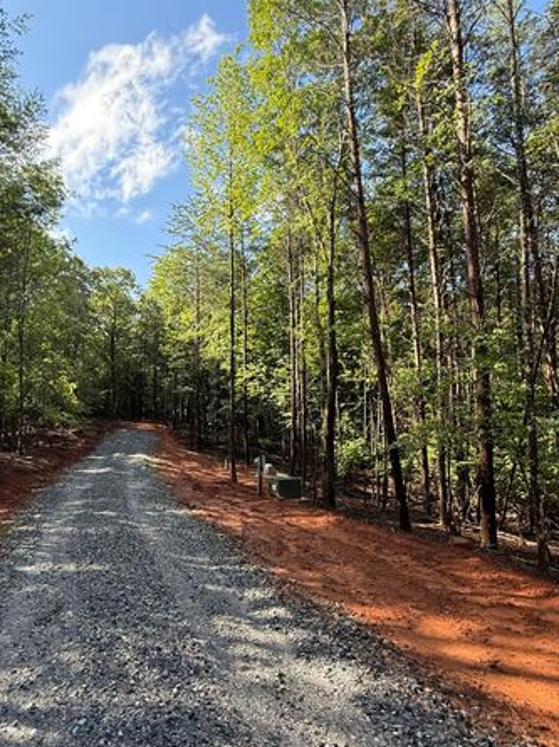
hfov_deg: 62.3
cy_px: 412
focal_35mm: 21
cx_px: 203
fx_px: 453
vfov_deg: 78.8
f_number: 2.2
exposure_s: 1/316
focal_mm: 2.22
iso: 64
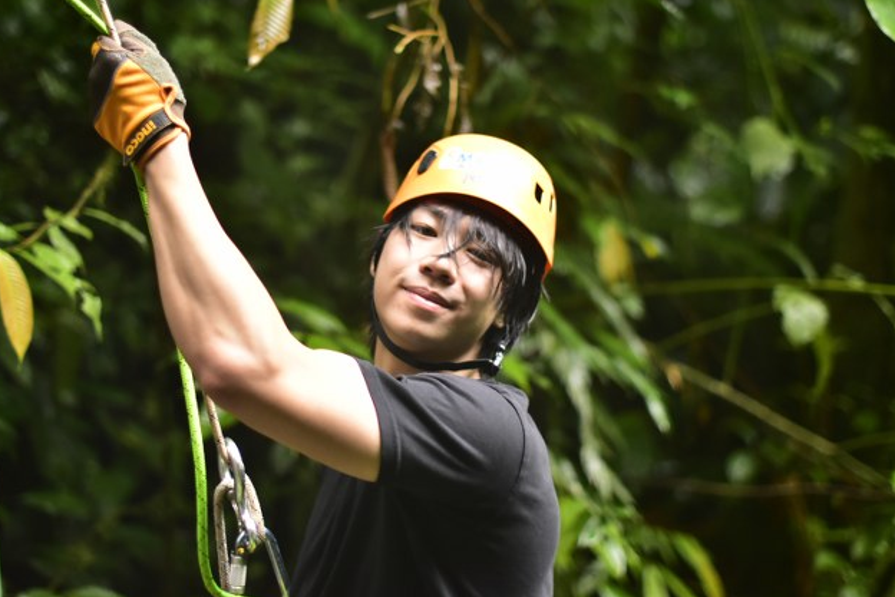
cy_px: 296
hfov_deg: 26.3
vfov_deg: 17.7
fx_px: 1914
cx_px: 439
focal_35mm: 77
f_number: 1.4
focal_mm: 50
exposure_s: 1/250
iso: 900
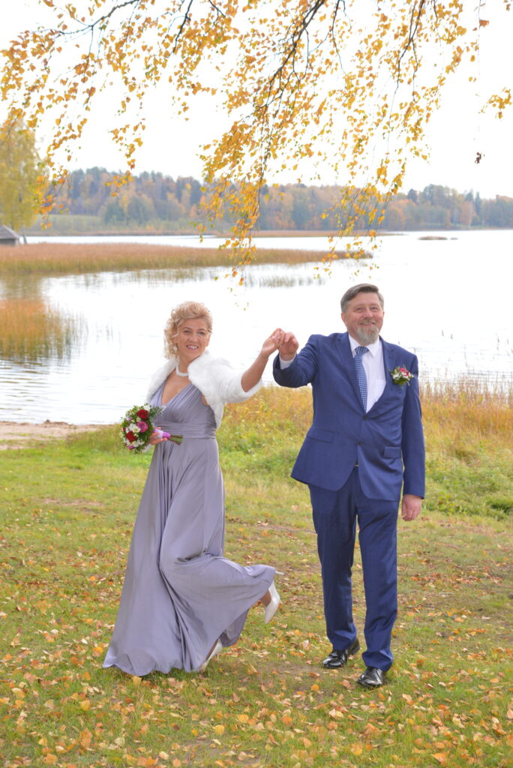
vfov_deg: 28.8
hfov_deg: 19.5
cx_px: 256
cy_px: 384
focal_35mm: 70
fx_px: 1494
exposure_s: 1/160
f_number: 6.3
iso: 400
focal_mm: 70
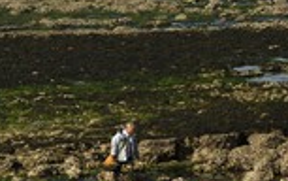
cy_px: 17
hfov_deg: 2.9
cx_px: -37
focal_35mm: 734
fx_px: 5771
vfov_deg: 1.8
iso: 100
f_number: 7.6
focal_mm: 175
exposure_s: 1/160
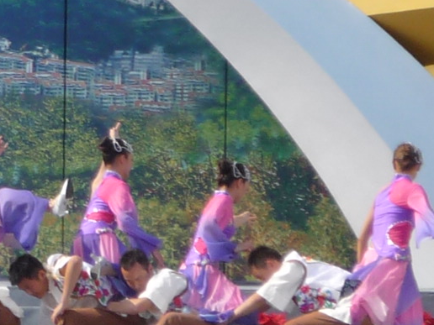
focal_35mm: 496
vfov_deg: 3.0
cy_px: 86
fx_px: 6219
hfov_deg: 4.0
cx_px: -153
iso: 100
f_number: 5.1
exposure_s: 1/400
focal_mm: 16.5
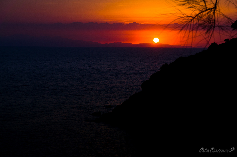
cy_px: 78
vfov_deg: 18.1
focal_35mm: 75
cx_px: 118
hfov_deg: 27.0
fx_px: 493
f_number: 4.5
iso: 100
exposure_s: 1/800
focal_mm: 50
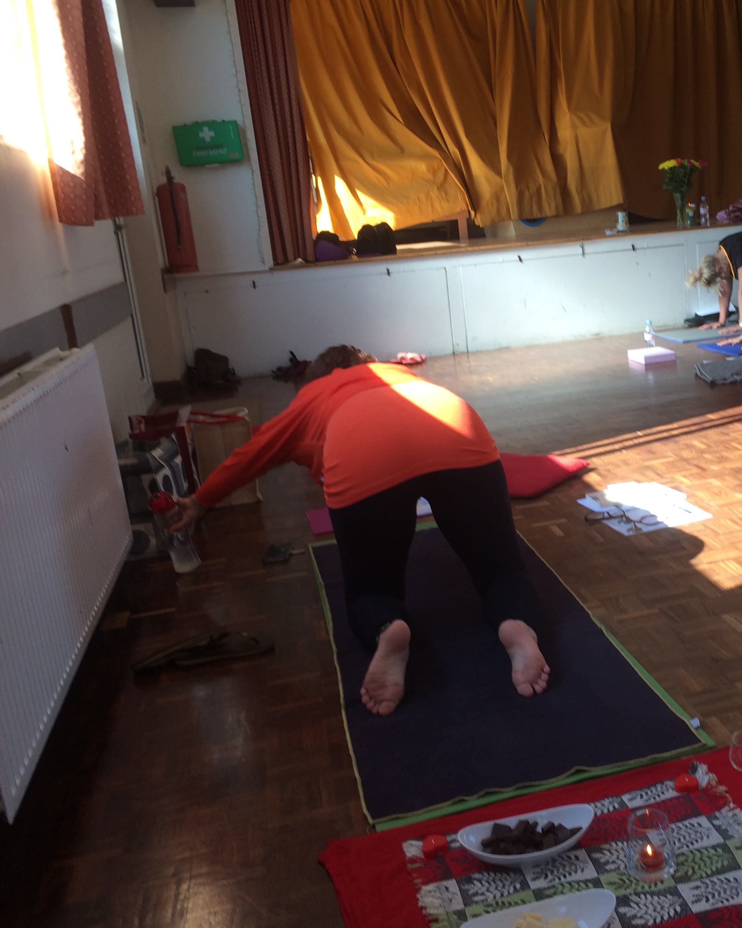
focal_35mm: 38
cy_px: 464
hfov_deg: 37.7
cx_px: 597
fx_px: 1043
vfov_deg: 47.9
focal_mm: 4.15
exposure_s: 1/165
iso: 32
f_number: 2.2
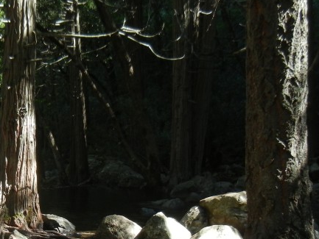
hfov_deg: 26.5
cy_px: 196
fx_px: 654
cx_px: 35
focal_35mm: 71
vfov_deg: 20.5
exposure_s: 1/71.3
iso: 160
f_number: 3.5
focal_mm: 5.4
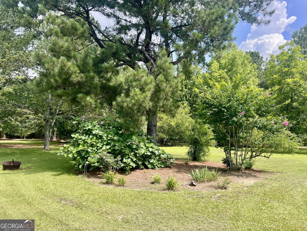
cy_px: 116
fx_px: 231
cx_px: 154
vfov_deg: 53.1
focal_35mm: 26
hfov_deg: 67.3
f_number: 1.5
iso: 50
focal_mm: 5.7
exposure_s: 1/1252
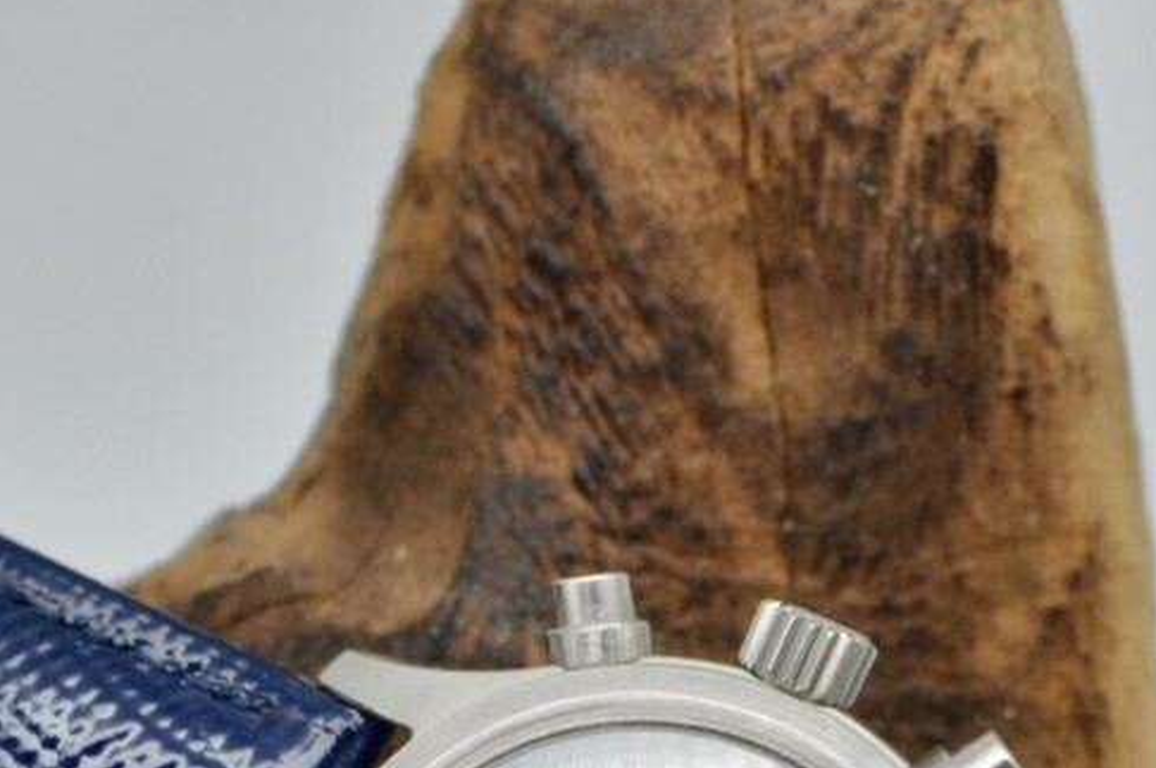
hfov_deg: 13.6
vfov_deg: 8.9
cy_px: 1040
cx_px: 636
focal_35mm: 151
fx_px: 4856
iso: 280
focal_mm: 35
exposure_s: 1/125
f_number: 5.6
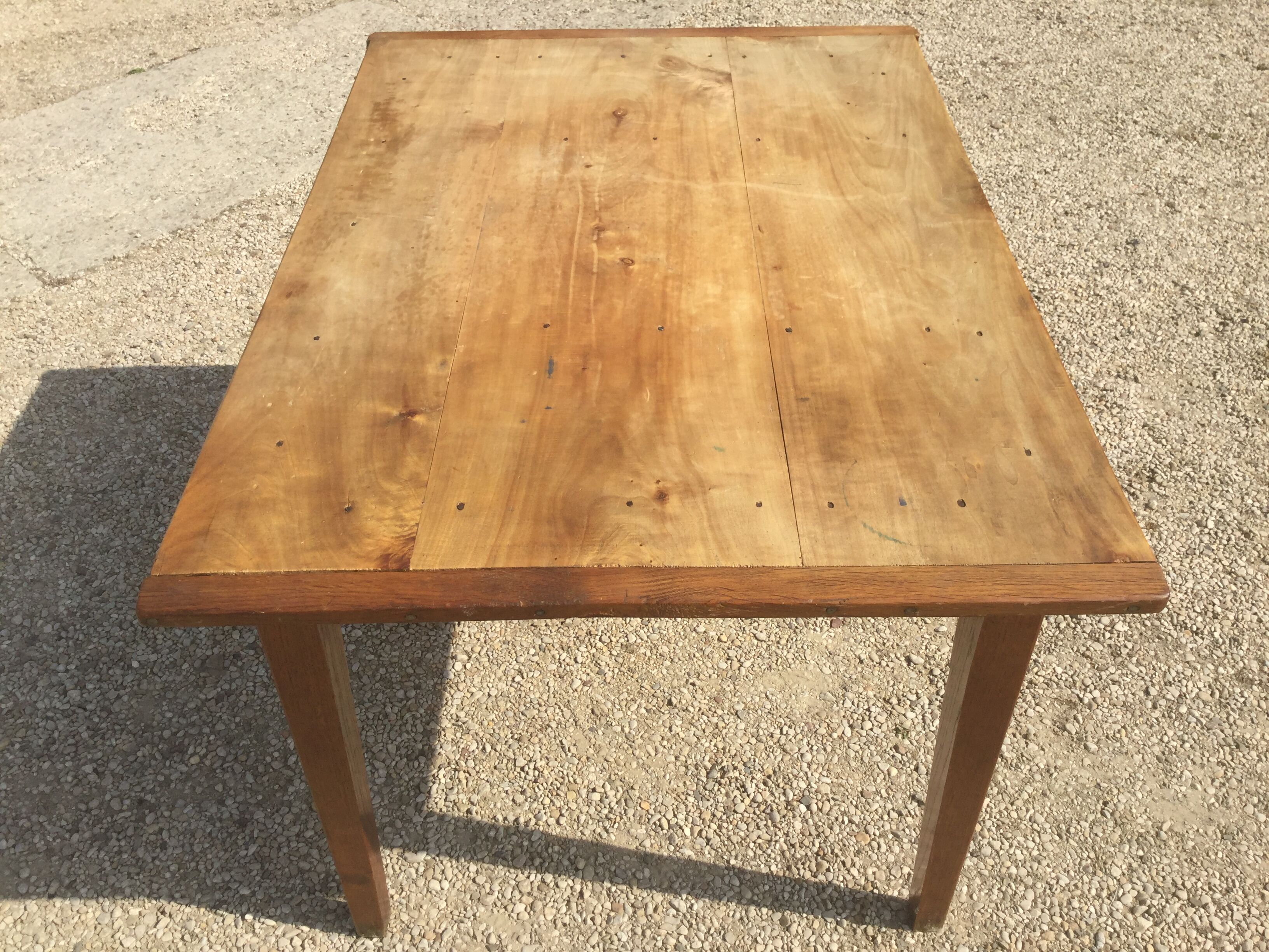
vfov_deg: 45.4
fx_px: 1136
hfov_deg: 58.4
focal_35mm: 31
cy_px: 476
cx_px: 634
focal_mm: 3.3
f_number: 2.4
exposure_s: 1/1631
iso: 25
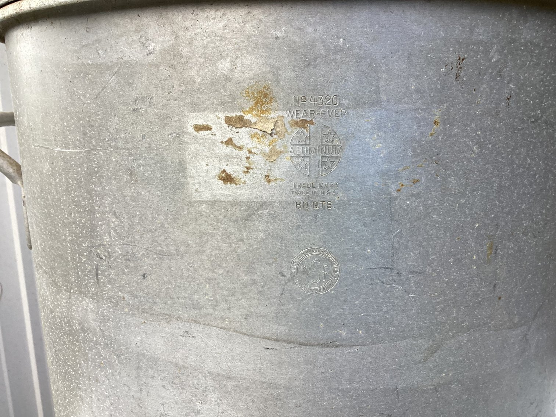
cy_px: 208
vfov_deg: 45.4
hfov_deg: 58.3
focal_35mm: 31
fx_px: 498
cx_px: 278
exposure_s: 1/120
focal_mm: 3.3
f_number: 2.4
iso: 25
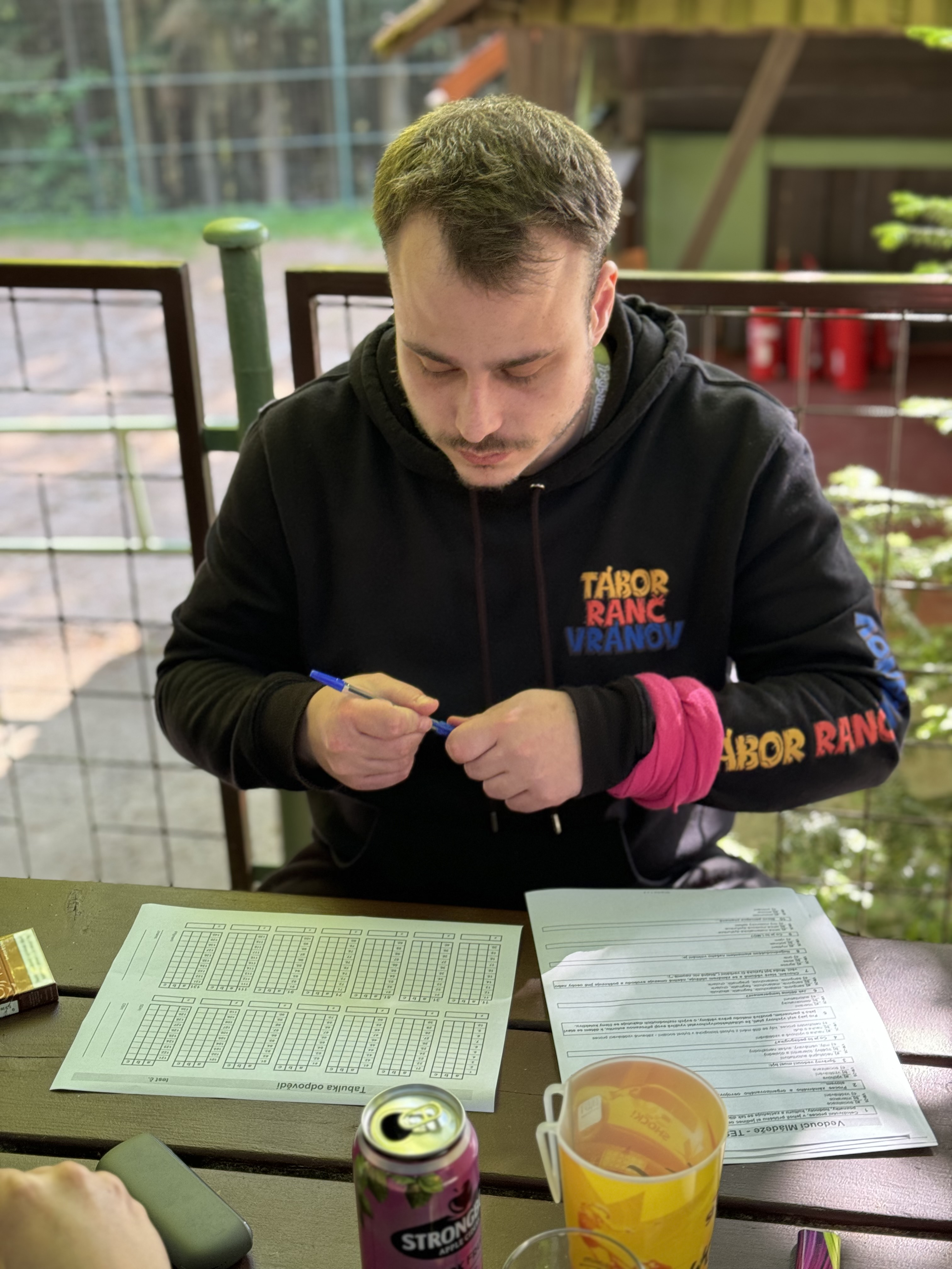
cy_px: 634
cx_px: 476
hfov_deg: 30.3
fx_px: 1760
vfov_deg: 39.7
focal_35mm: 48
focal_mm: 6.76
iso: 80
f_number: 1.78
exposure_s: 1/121
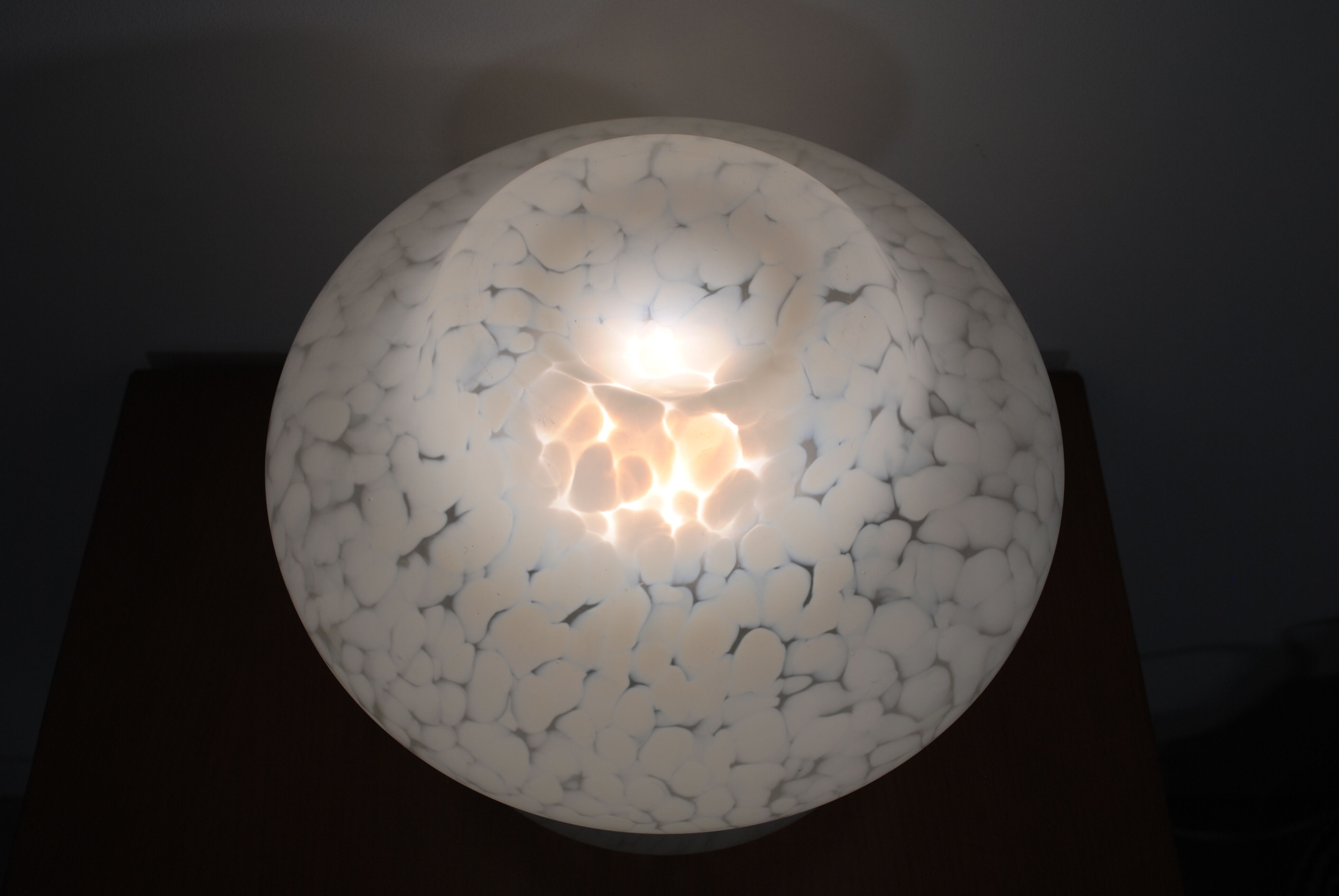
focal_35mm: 36
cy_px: 448
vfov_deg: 37.0
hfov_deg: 53.1
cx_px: 670
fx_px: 1341
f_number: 7.1
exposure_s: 1/200
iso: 100
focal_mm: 24
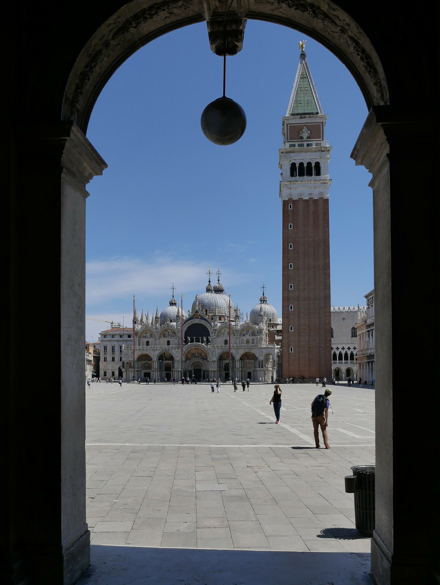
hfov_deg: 46.8
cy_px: 292
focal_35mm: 30
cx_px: 220
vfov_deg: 59.9
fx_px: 508
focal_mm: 15
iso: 200
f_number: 4.5
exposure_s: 1/3200
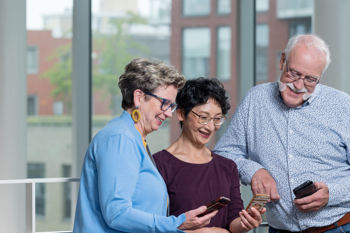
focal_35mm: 176
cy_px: 122
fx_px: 1710
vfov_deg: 7.8
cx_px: 162
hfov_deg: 11.7
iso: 200
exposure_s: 1/100
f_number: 6.3
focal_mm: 135
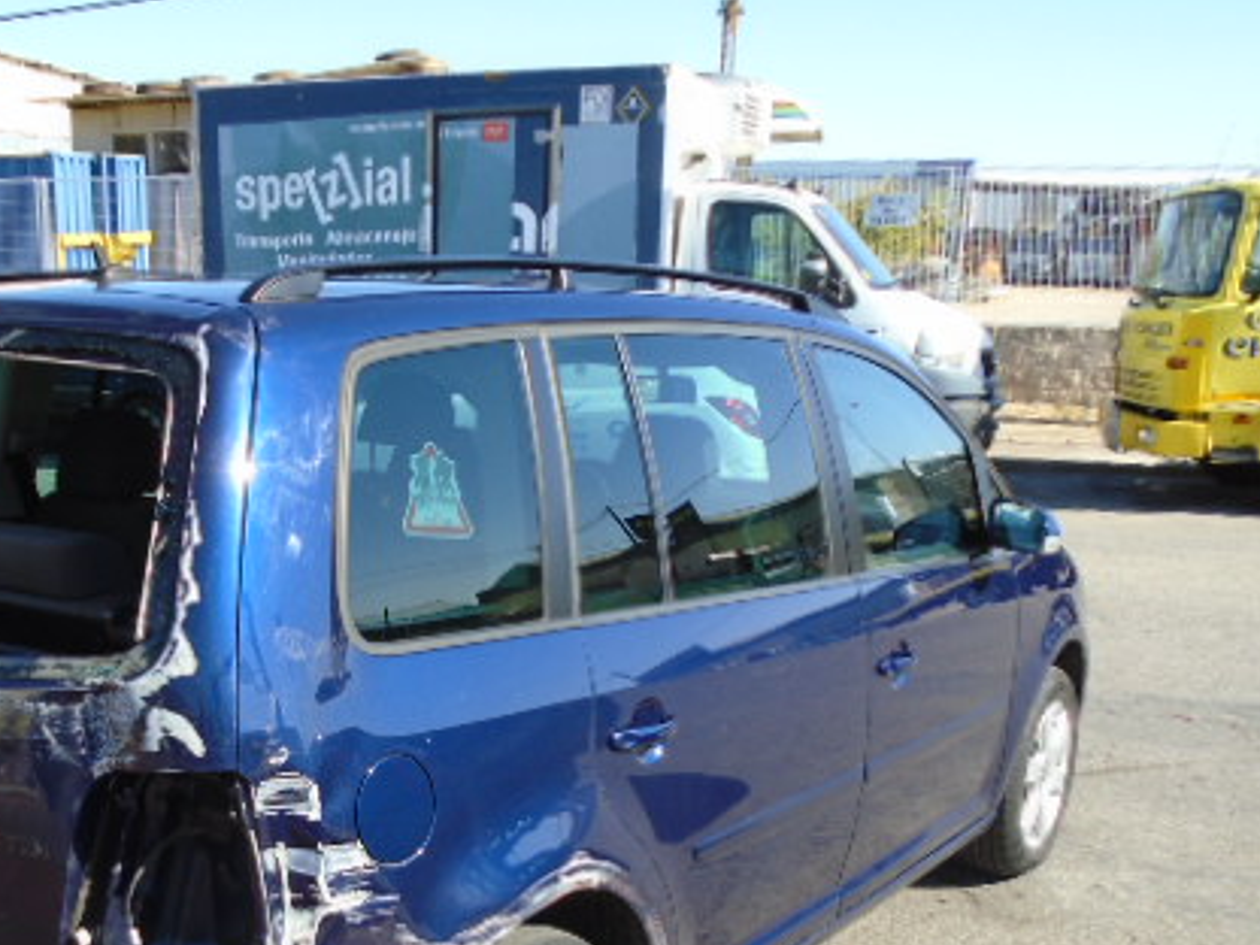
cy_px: 715
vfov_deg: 35.1
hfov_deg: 45.8
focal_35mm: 40
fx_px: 1456
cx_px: 388
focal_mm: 4.6
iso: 100
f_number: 3.2
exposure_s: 1/500
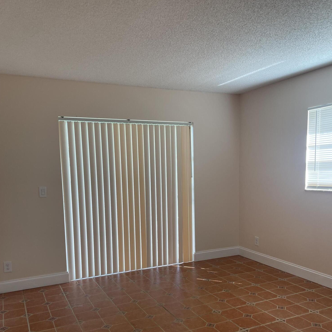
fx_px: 336
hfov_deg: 52.5
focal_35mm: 31
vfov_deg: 52.0
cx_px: 165
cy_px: 208
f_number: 1.6
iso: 64
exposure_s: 1/120
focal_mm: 4.2
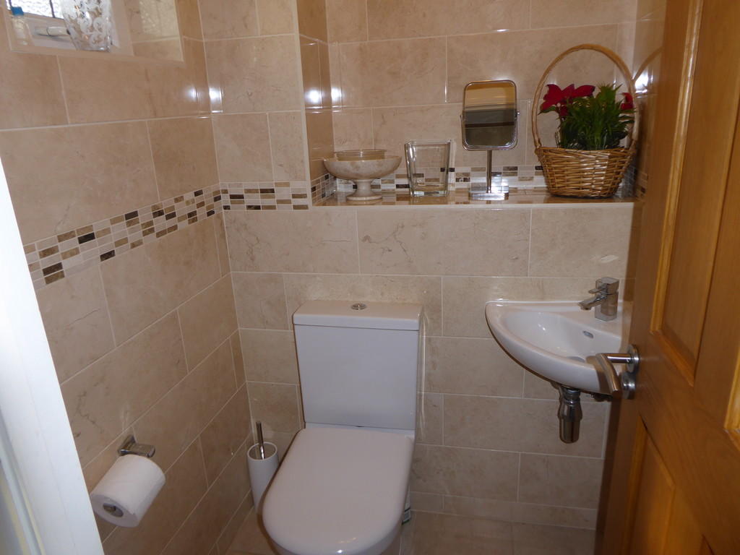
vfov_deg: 56.8
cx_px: 370
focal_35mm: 24
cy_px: 278
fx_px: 513
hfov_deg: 71.6
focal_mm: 4.3
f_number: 3.3
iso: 100
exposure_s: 1/60
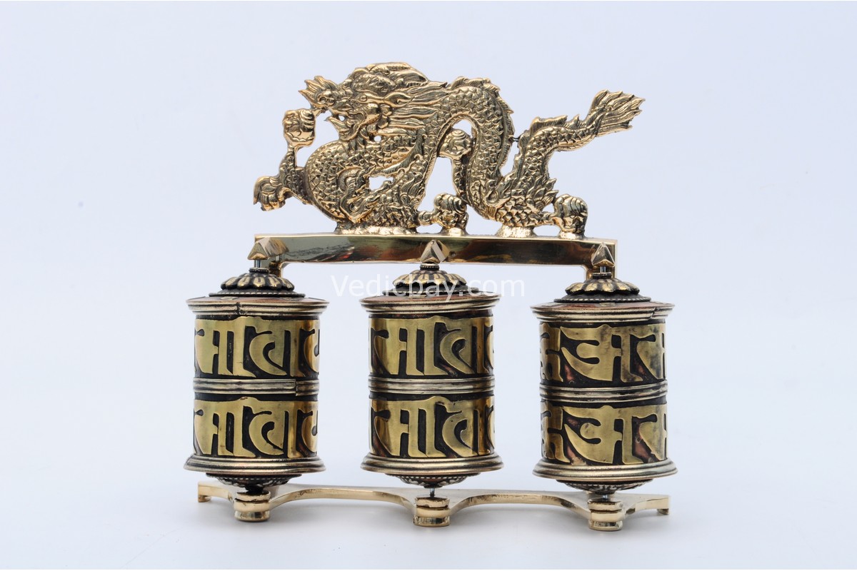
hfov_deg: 37.9
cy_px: 286
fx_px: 1250
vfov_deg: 25.8
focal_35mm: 52
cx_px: 428
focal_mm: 35
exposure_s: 1/125
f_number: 18
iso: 200
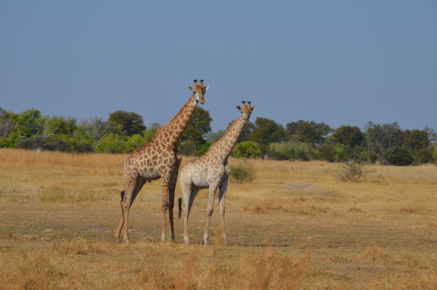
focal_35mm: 225
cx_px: 218
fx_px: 2726
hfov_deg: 9.2
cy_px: 145
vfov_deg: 6.1
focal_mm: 150
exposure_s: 1/1000
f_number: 8
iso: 200
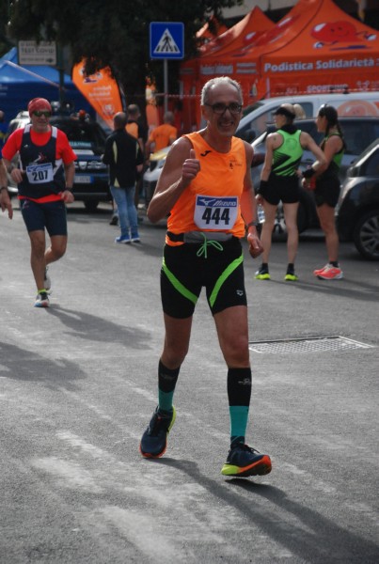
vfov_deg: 13.7
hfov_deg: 9.2
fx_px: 2356
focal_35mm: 150
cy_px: 282
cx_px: 190
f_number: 5.6
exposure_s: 1/1250
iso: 1000
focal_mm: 100
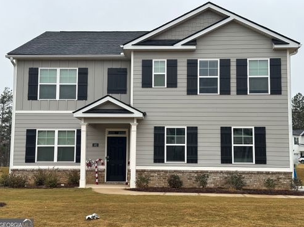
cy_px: 114
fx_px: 430
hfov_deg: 38.9
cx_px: 154
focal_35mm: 49
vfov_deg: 29.7
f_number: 1.78
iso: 64
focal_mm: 6.86
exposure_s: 1/121
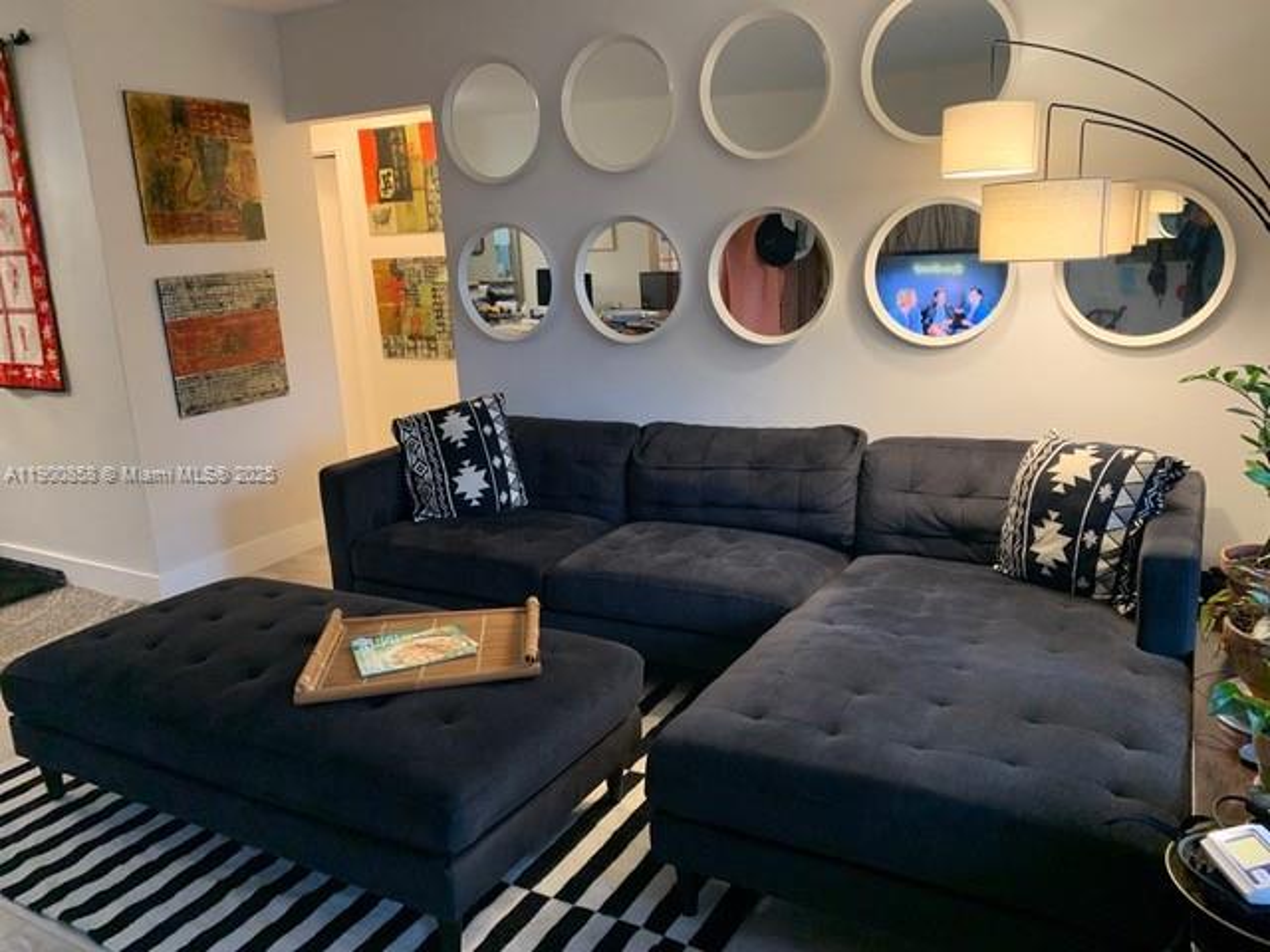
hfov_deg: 67.3
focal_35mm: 26
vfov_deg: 53.1
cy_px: 476
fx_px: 954
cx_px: 635
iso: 320
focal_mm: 4.25
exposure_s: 1/60
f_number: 1.8
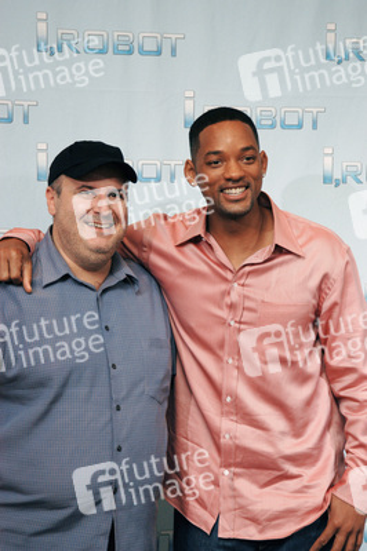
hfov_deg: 14.0
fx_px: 1493
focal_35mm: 98
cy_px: 276
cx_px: 184
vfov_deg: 20.9
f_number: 4.5
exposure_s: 1/125
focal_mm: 65
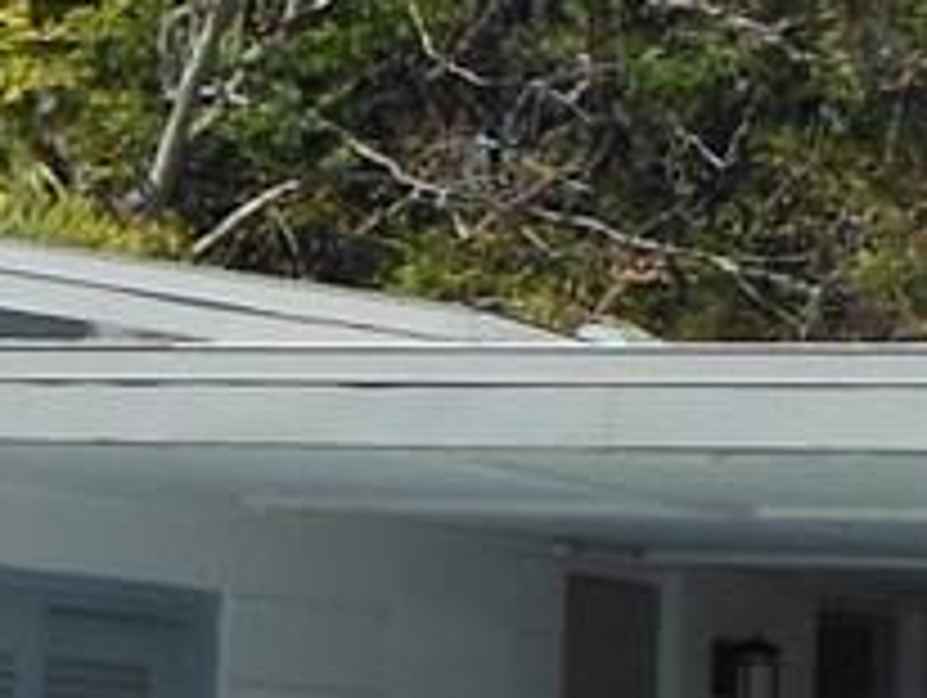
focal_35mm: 225
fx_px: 6032
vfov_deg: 6.6
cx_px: -166
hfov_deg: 8.7
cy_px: 630
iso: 125
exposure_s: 1/2000
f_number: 3.3
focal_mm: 5.2
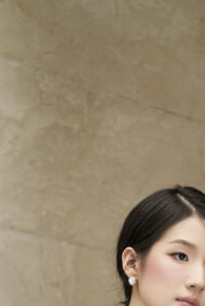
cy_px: 488
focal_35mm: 170
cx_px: 142
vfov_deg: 11.5
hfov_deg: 8.1
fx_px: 1450
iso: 1000
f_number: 1.4
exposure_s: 1/250
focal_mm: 50
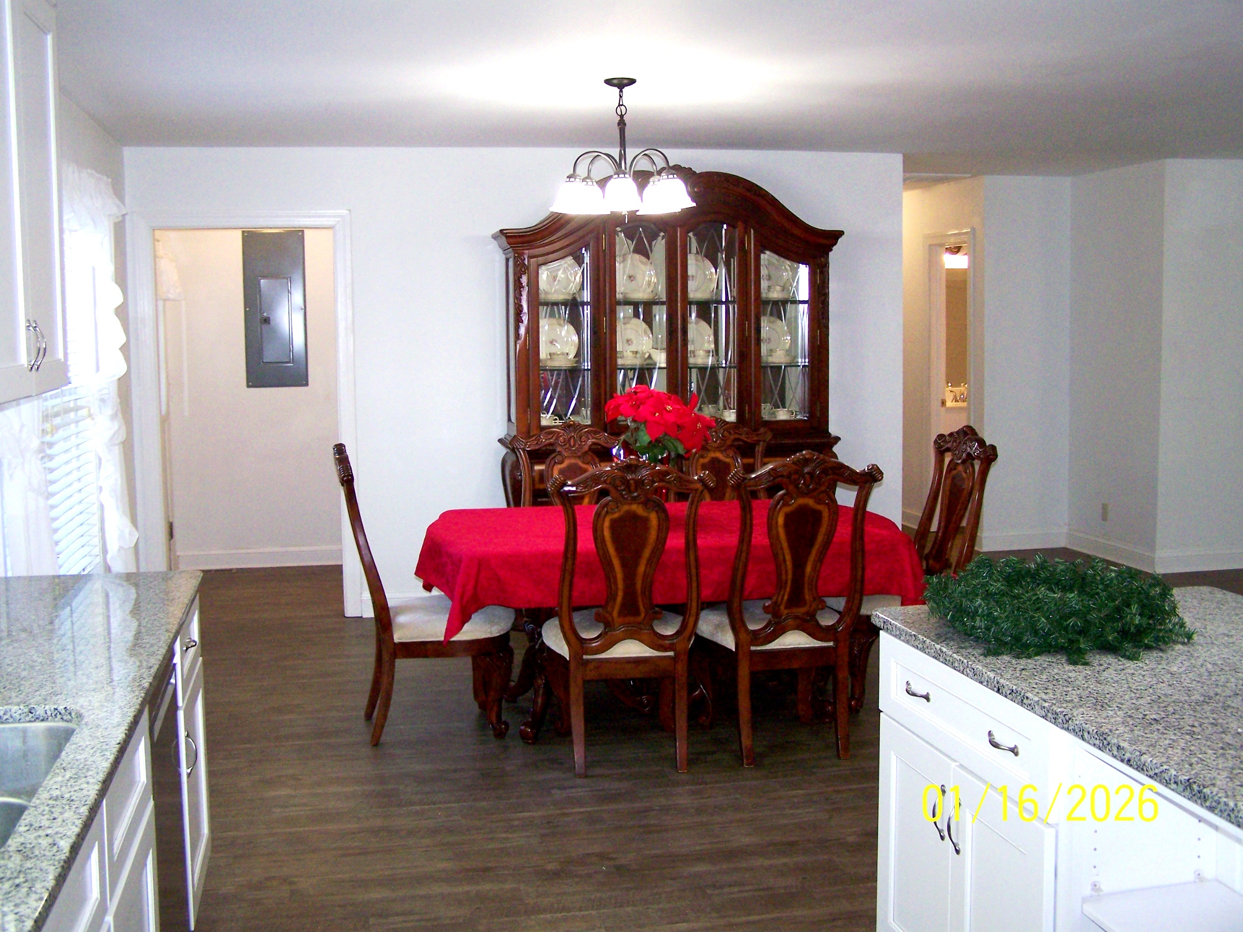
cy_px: 466
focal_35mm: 38
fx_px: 1365
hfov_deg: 49.0
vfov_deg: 37.7
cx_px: 622
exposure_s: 1/60
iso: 160
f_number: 2.8
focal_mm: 6.3
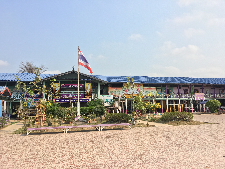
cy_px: 84
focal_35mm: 29
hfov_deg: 61.7
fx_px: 188
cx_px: 112
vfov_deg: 48.2
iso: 25
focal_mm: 4.15
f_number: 2.2
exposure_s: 1/1083
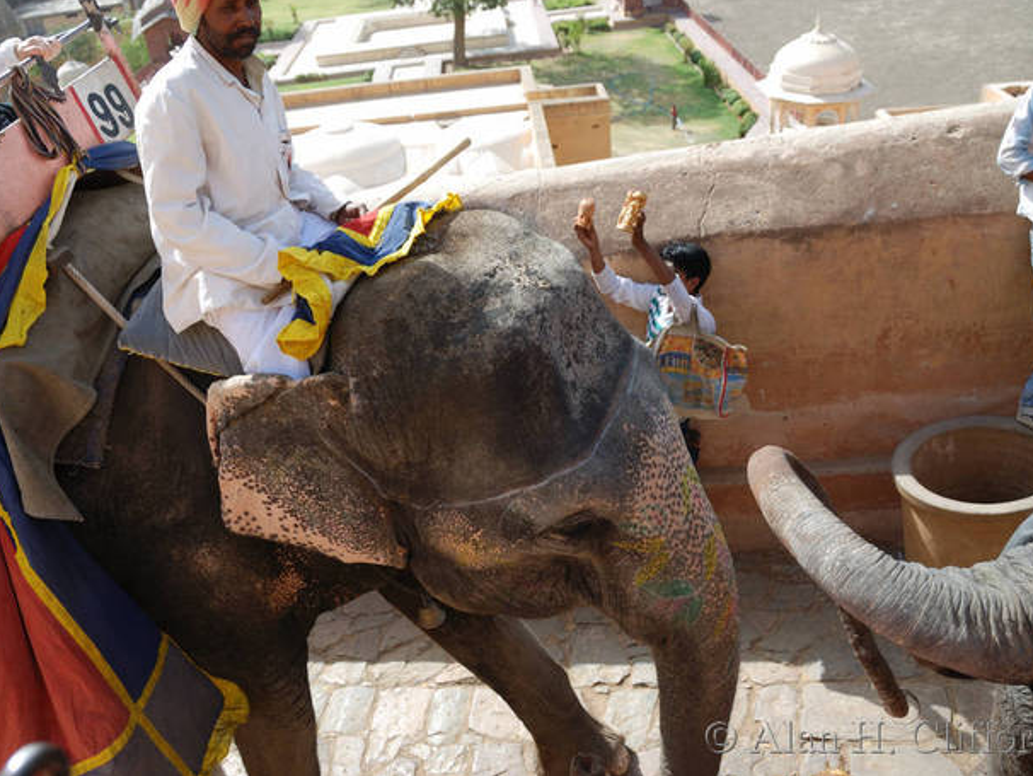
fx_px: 896
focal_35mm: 30
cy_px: 379
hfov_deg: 59.9
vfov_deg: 46.8
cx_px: 506
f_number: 4
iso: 100
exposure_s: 1/320
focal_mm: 18
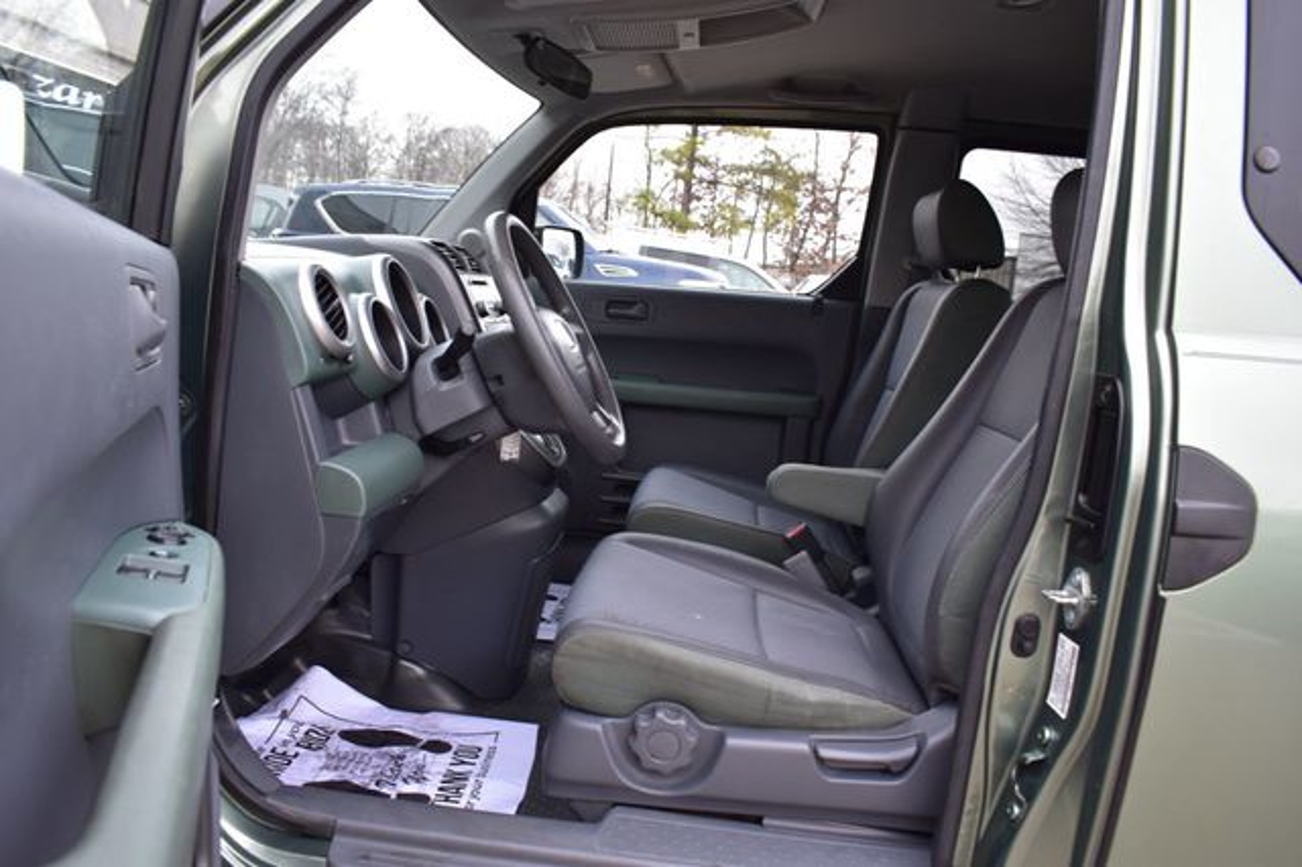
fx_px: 976
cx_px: 651
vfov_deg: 47.9
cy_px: 434
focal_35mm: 27
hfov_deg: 67.4
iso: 400
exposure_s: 1/20
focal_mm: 18
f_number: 6.3
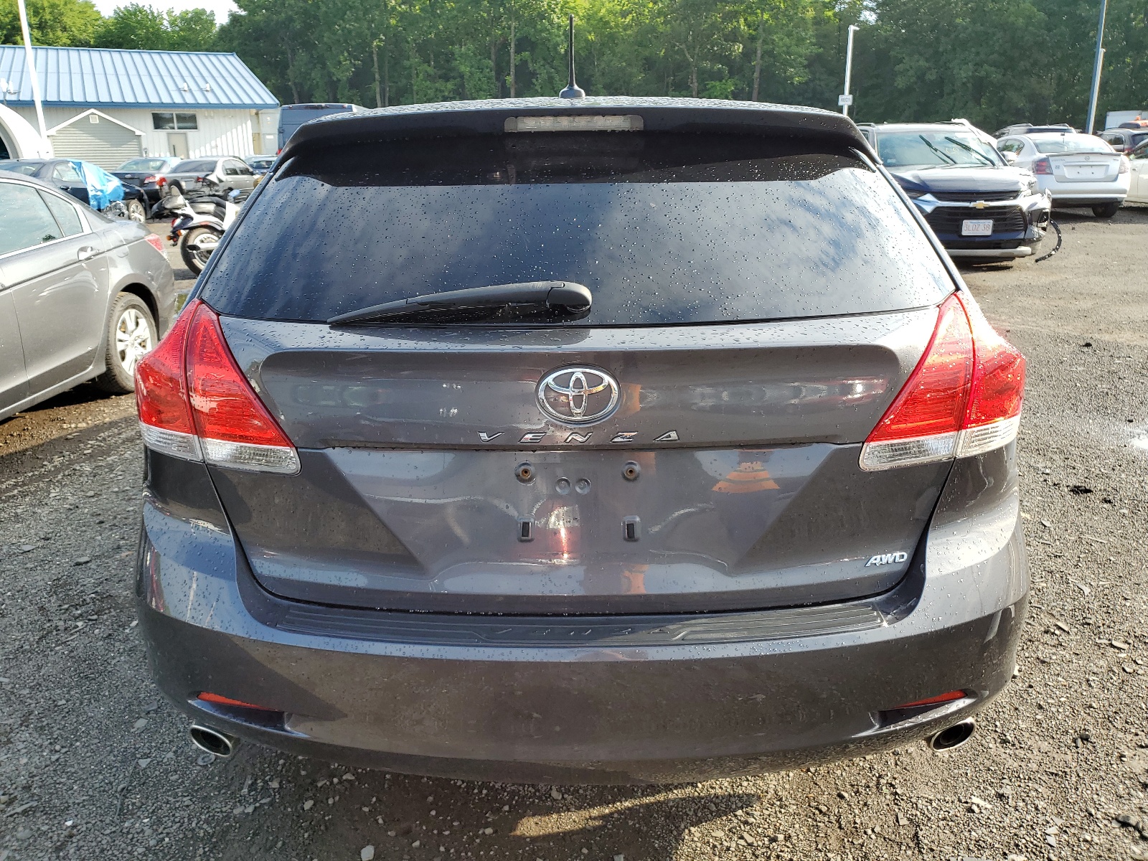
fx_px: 862
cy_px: 430
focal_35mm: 26
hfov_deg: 67.3
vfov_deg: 53.1
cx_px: 574
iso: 50
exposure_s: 1/769
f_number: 1.5
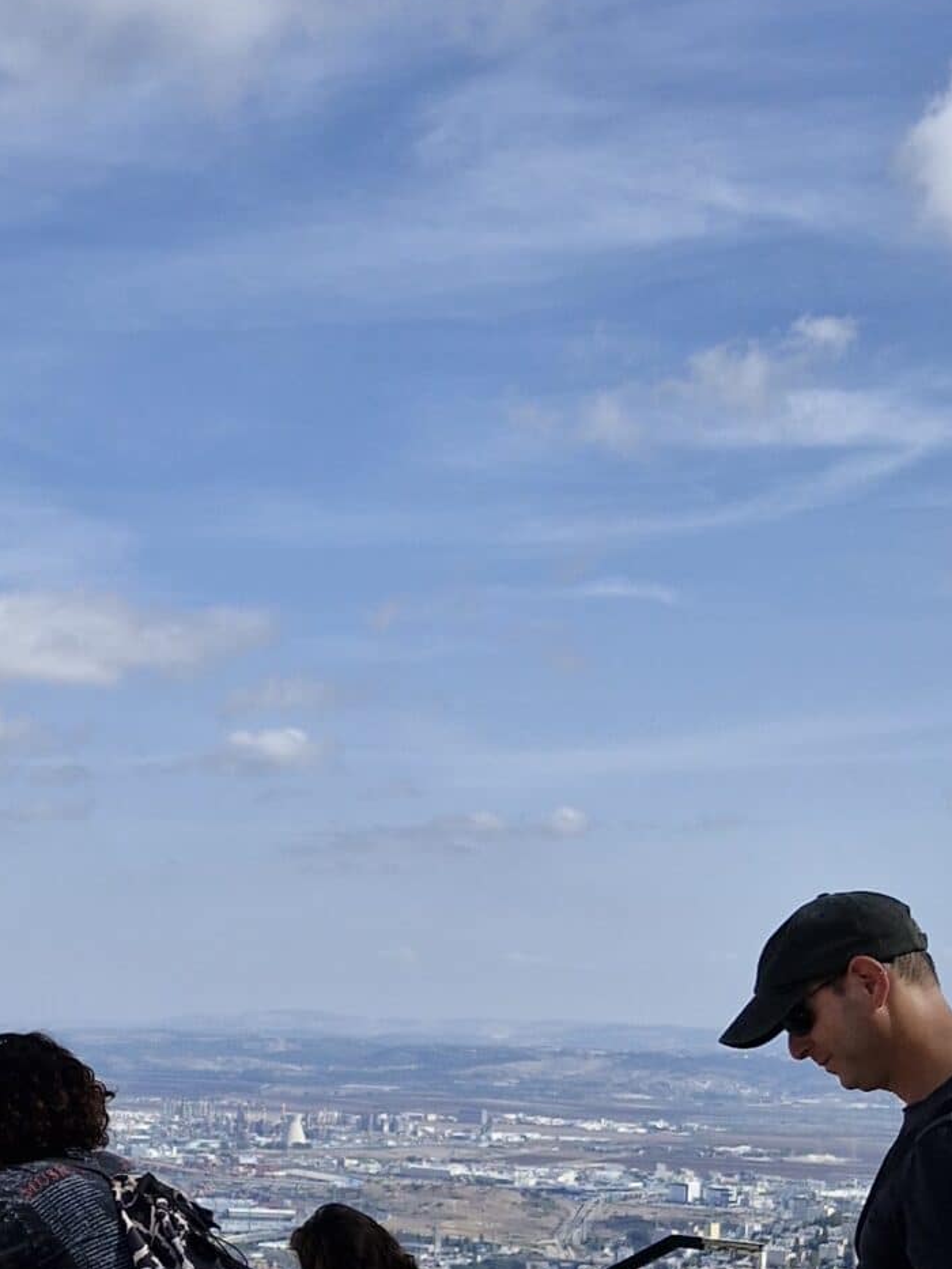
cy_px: 1049
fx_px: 2603
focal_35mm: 71
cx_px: -101
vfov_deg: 26.8
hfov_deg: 19.8
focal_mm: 5.54
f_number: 1.8
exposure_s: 1/2976
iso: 50
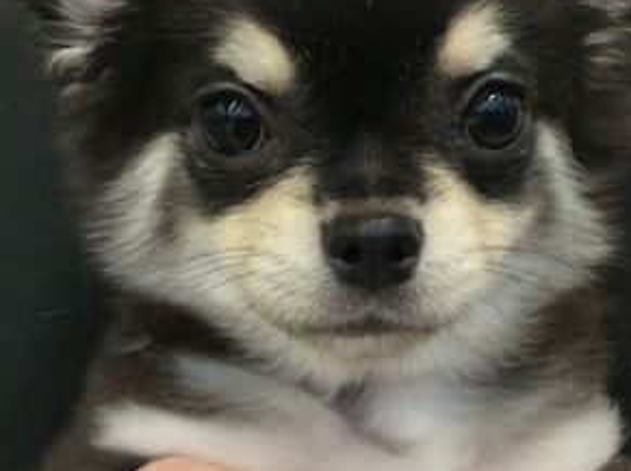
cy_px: 184
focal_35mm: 66
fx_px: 1201
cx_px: 356
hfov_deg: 29.4
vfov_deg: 22.1
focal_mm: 3.3
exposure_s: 1/24
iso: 50
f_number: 2.4
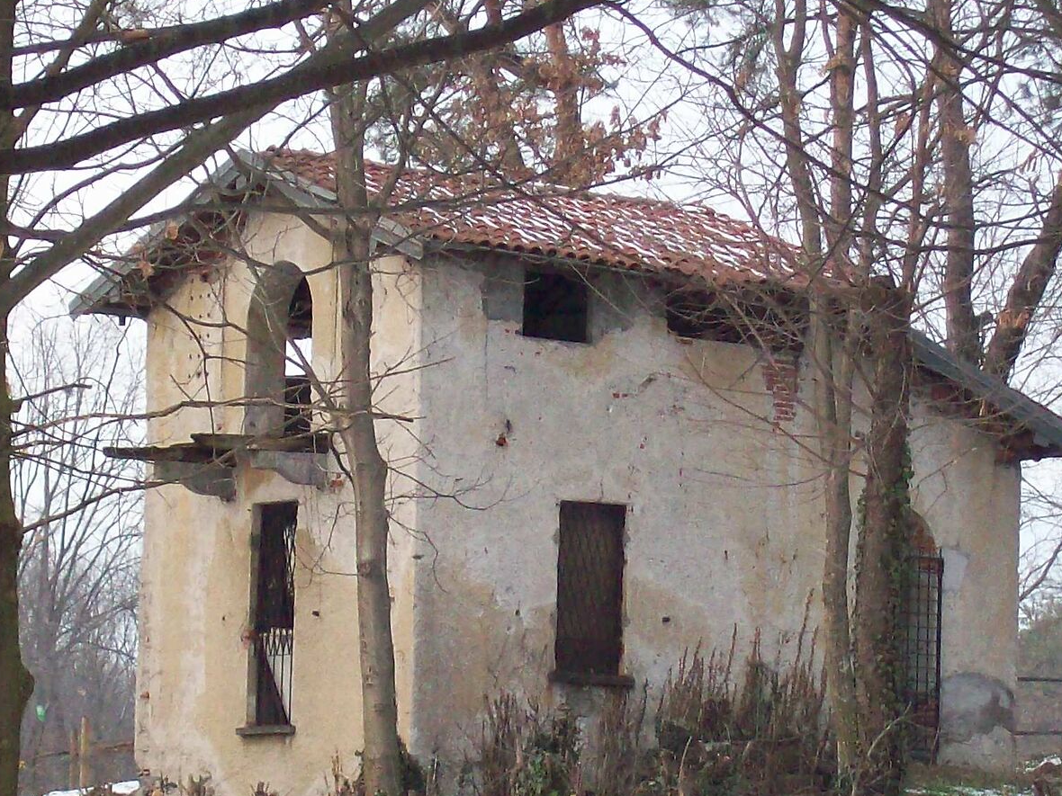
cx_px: 395
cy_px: 495
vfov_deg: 8.4
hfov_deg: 11.2
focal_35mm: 177
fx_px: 5430
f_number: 4.3
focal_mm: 14.3
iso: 160
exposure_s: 1/75.3
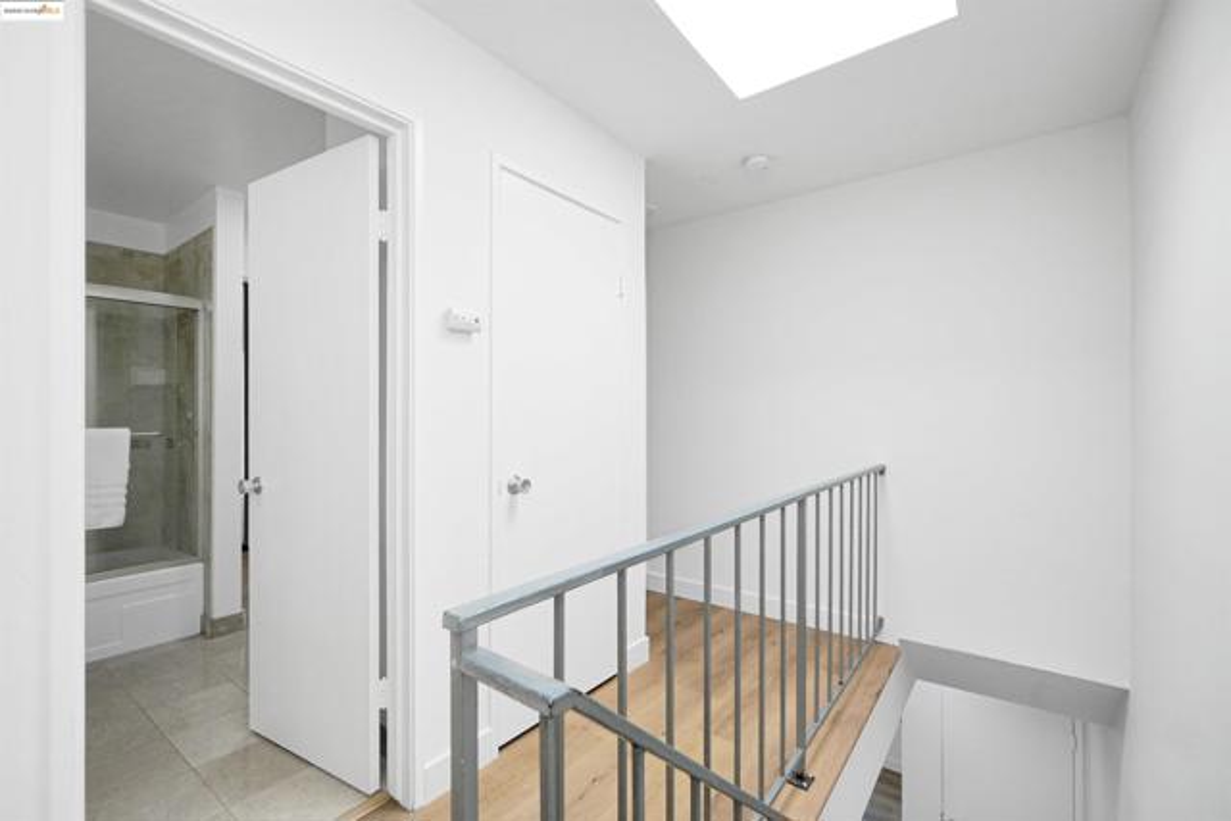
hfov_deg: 100.4
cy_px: 410
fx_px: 513
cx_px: 616
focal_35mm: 15
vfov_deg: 77.4
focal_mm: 10
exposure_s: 1/250
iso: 640
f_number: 4
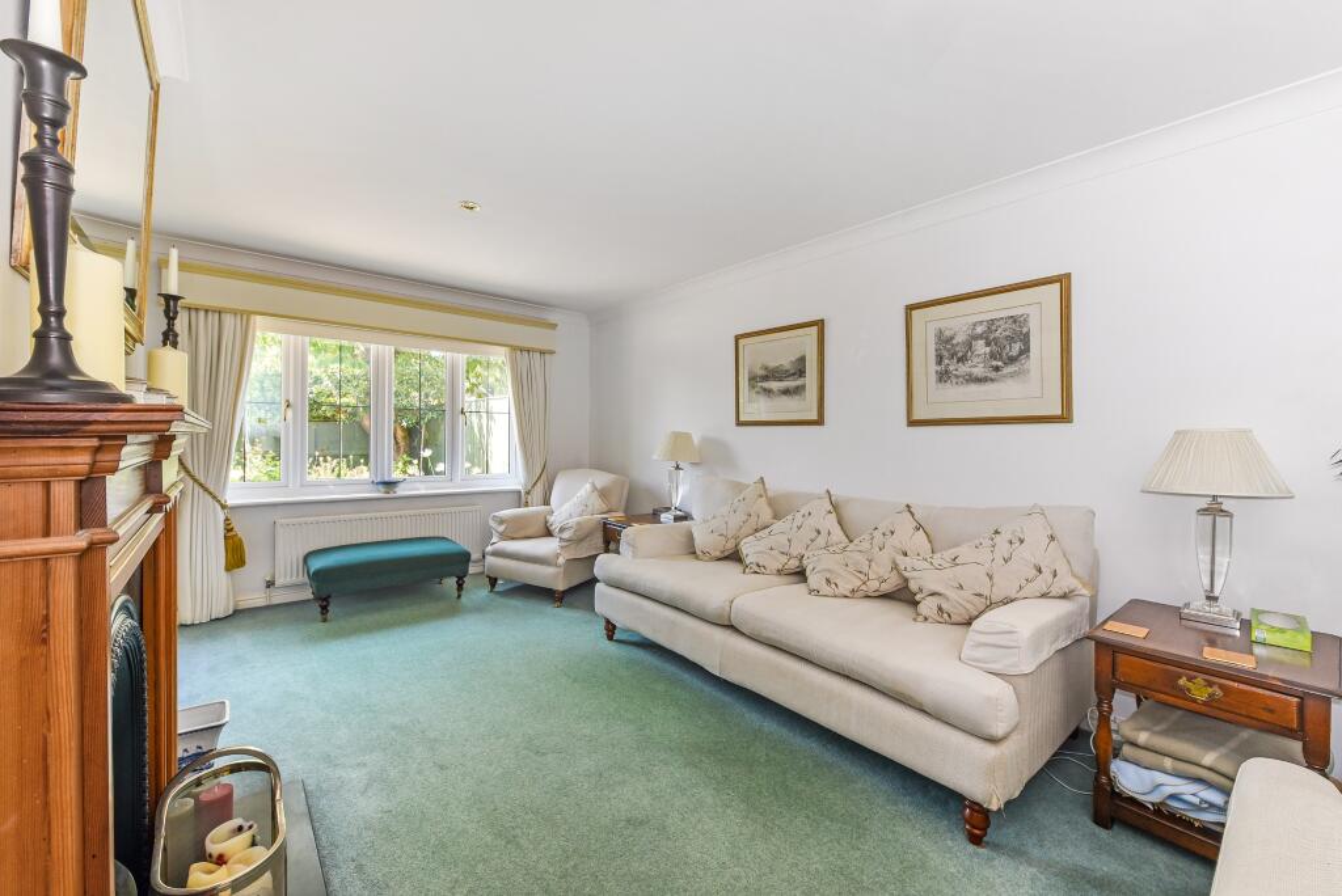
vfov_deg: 81.3
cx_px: 671
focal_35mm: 14
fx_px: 522
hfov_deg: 104.2
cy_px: 448
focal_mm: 14
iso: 400
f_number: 8
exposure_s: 1/20
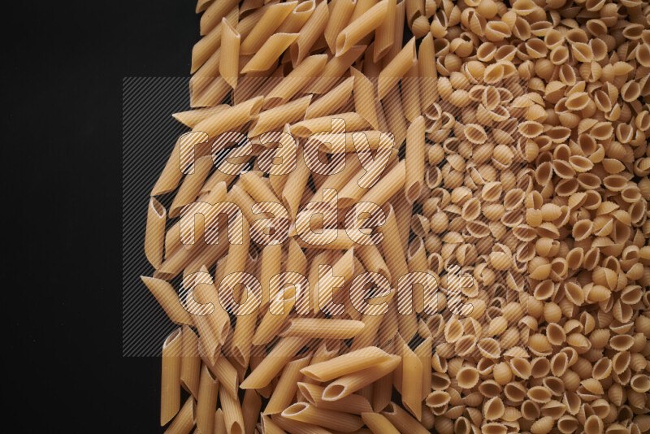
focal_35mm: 50
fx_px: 903
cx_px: 325
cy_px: 217
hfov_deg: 39.6
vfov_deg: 27.0
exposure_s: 1/100
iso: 160
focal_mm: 50
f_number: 8
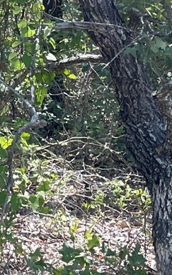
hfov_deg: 7.5
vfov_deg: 15.1
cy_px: 1
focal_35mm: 136
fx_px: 1020
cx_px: -466
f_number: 1.6
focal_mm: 4.2
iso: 32
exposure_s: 1/633
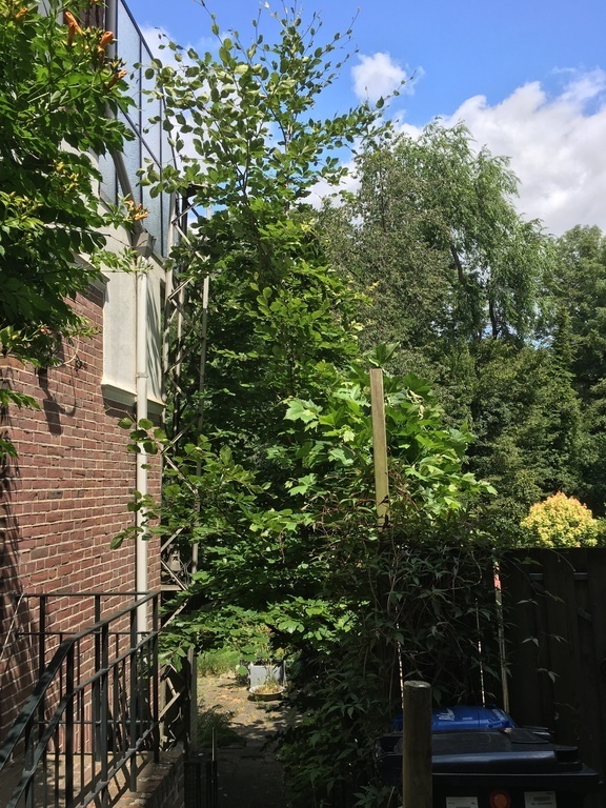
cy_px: 404
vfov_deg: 61.7
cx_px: 303
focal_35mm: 29
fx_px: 677
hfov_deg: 48.2
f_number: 2.2
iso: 25
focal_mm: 4.15
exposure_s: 1/986
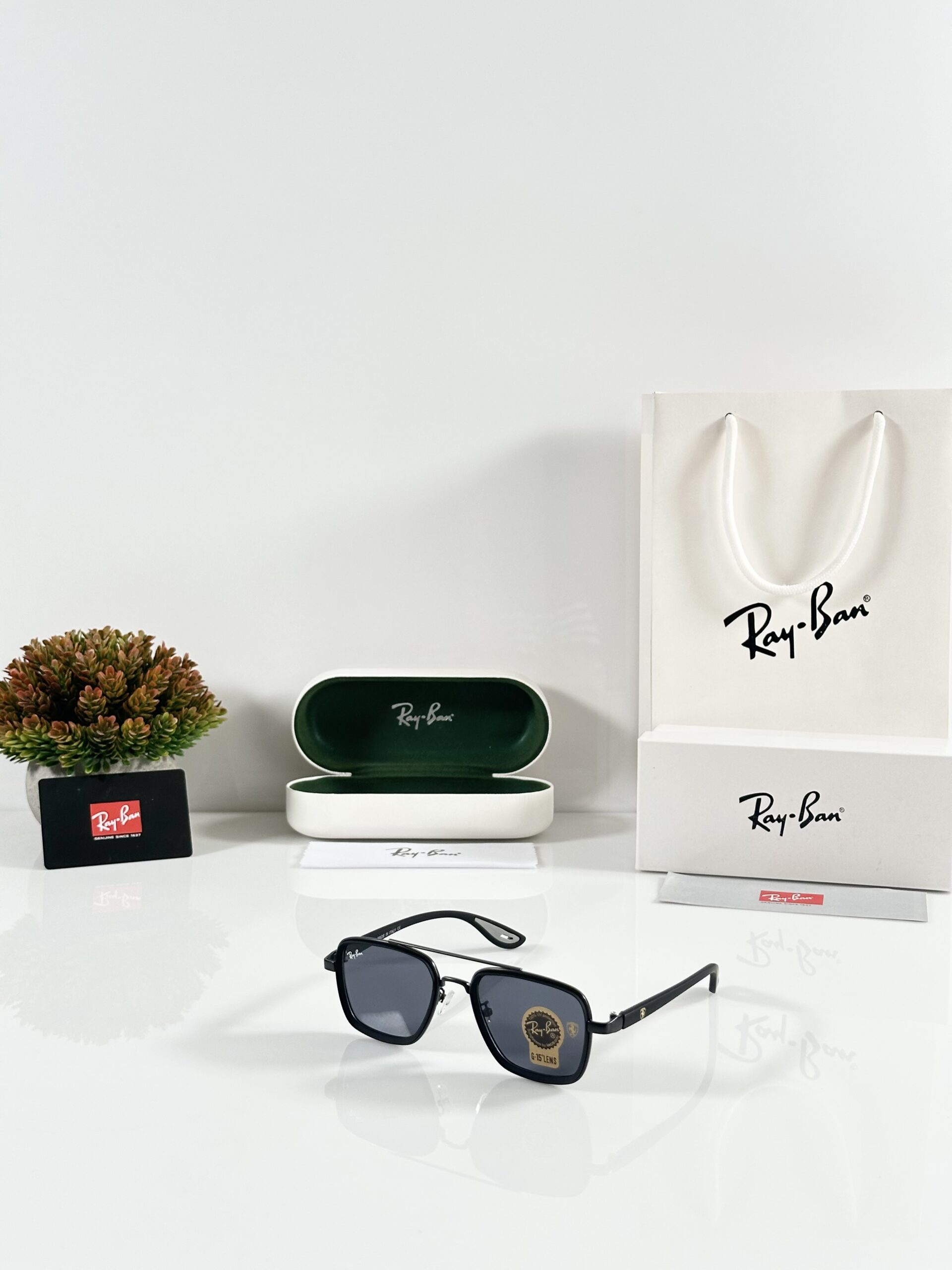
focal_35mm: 48
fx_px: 1760
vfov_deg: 39.7
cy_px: 635
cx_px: 476
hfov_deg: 30.3
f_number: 1.78
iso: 80
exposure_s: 1/100
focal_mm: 6.86
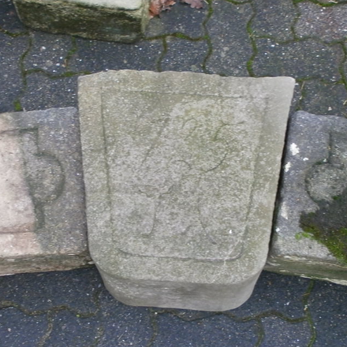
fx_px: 544
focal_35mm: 48
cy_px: 205
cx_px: 171
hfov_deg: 35.4
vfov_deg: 35.3
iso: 125
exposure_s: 1/30
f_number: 2.9
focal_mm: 4.8
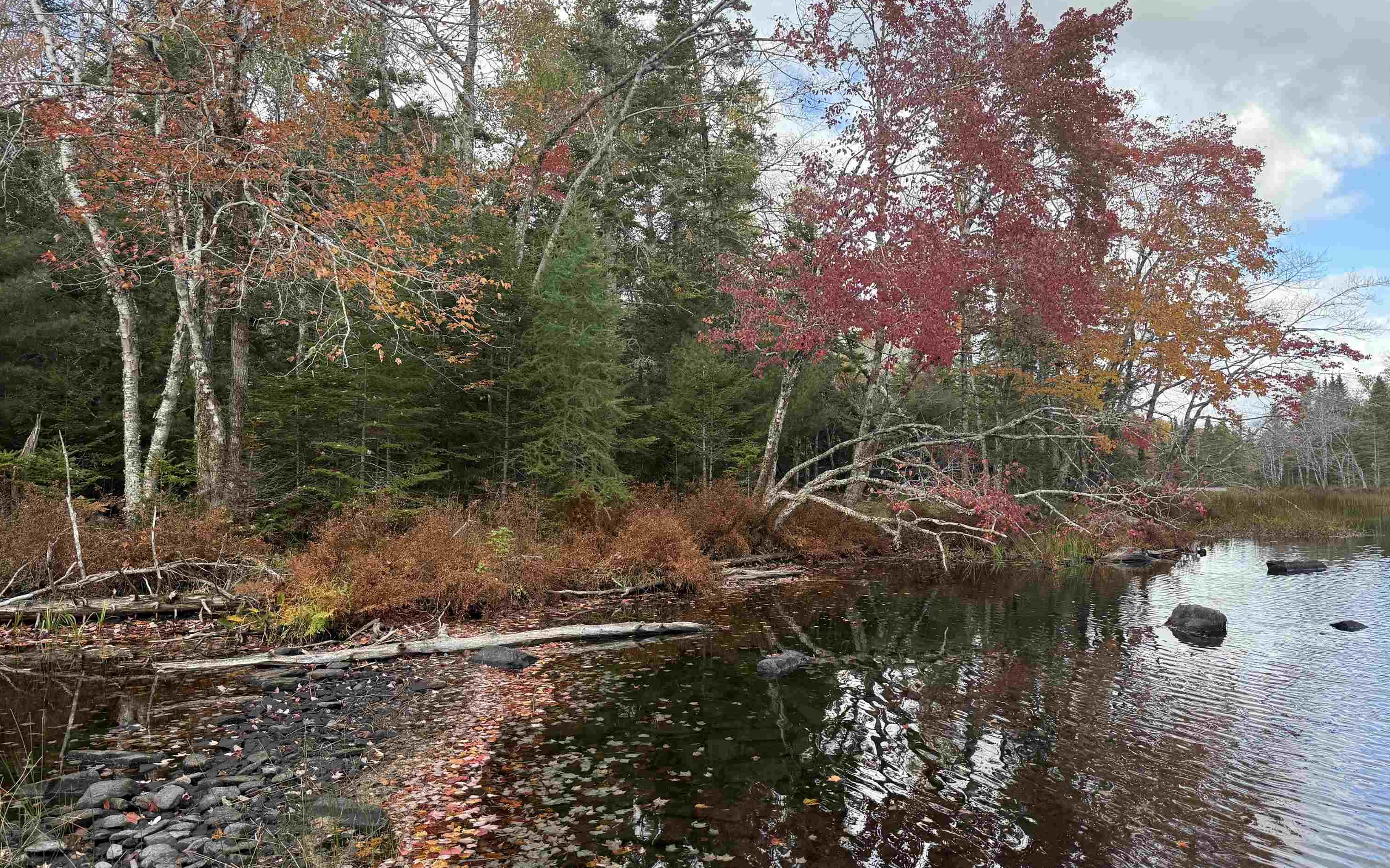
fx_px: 985
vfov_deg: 47.6
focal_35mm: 26
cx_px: 693
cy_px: 435
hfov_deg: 70.4
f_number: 1.78
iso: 100
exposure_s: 1/780
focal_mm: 6.76
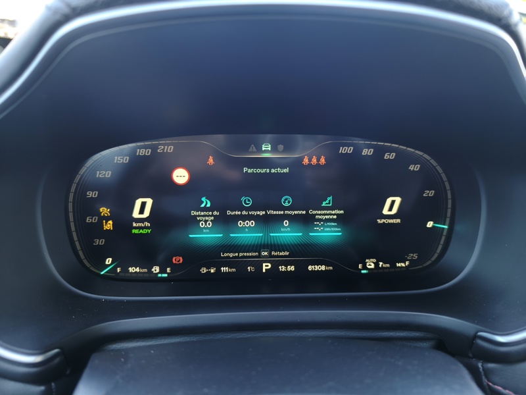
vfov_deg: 58.9
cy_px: 198
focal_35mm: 23
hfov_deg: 73.9
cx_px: 263
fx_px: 349
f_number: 1.62
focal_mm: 6.45
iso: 500
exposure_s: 1/50
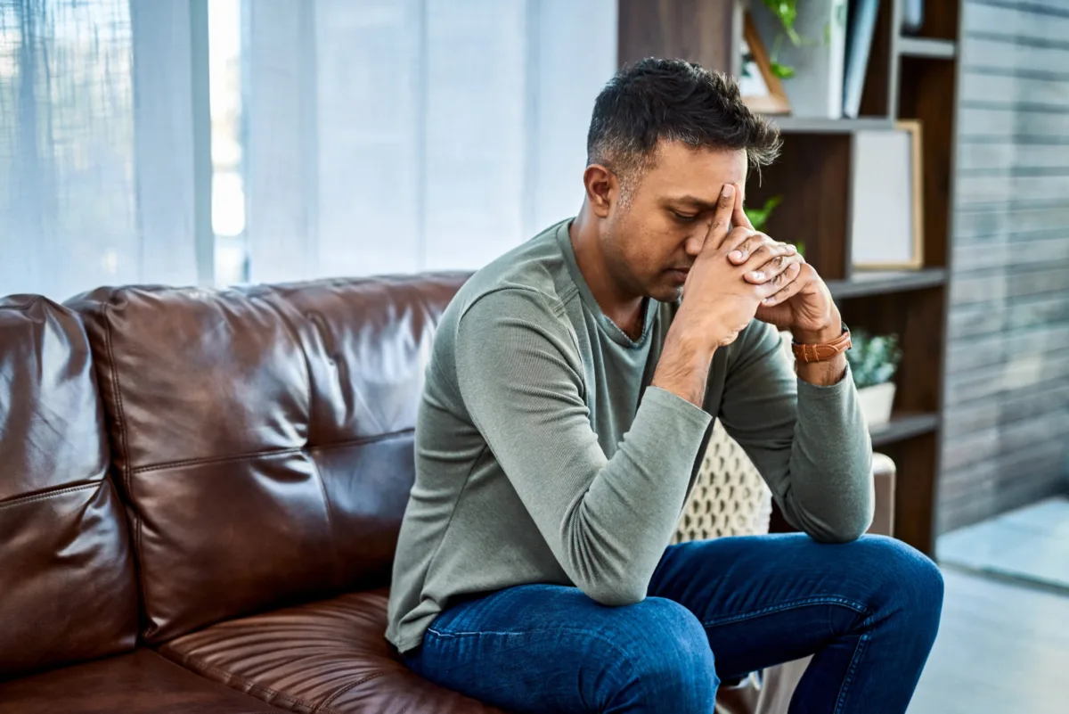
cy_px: 357
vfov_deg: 27.0
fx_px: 1485
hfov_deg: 39.6
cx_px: 534
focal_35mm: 50
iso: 400
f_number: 2.2
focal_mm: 50
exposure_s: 1/200
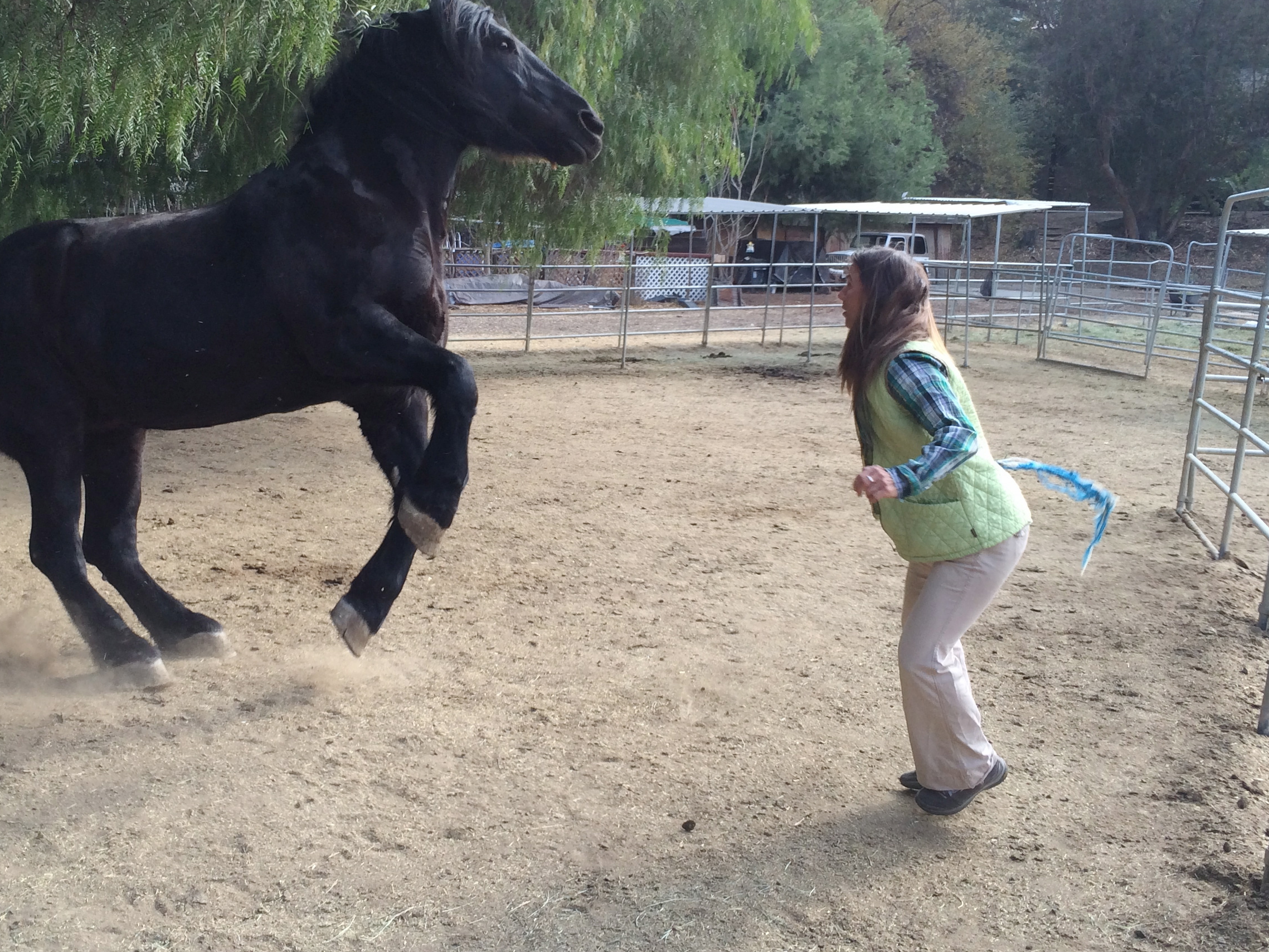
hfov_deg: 43.7
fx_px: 1576
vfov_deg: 33.5
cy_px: 371
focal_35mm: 43
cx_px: 521
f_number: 2.2
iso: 32
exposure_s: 1/299
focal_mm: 4.12
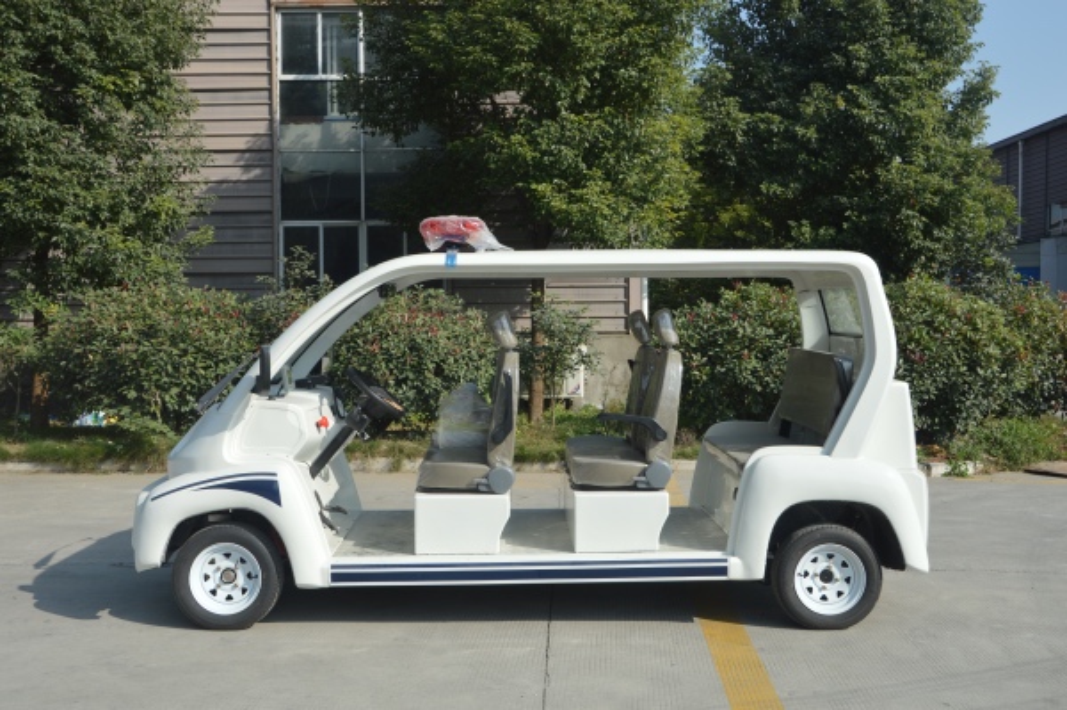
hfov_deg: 51.3
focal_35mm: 38
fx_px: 1111
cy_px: 355
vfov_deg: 35.4
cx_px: 534
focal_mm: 25
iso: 100
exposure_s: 1/250
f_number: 8
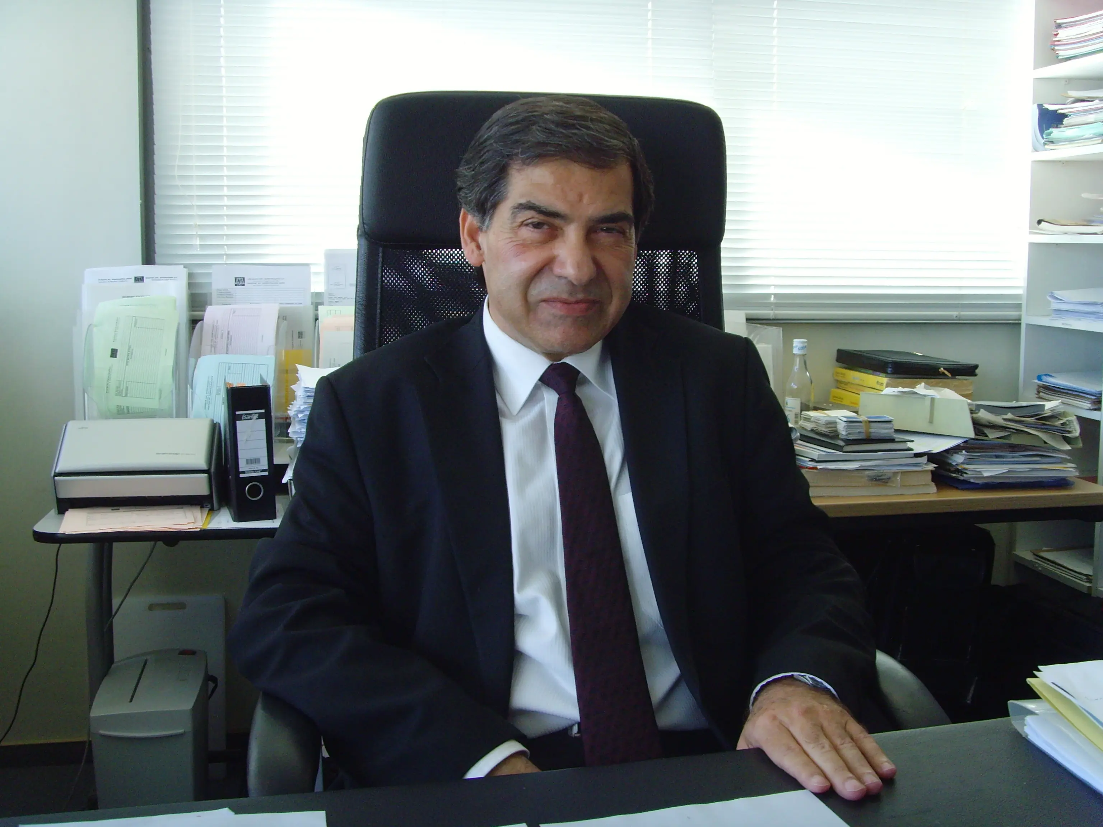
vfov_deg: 36.8
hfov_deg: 47.9
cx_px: 552
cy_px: 414
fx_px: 1243
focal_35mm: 39
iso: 160
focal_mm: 6.6
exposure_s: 1/45
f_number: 3.5
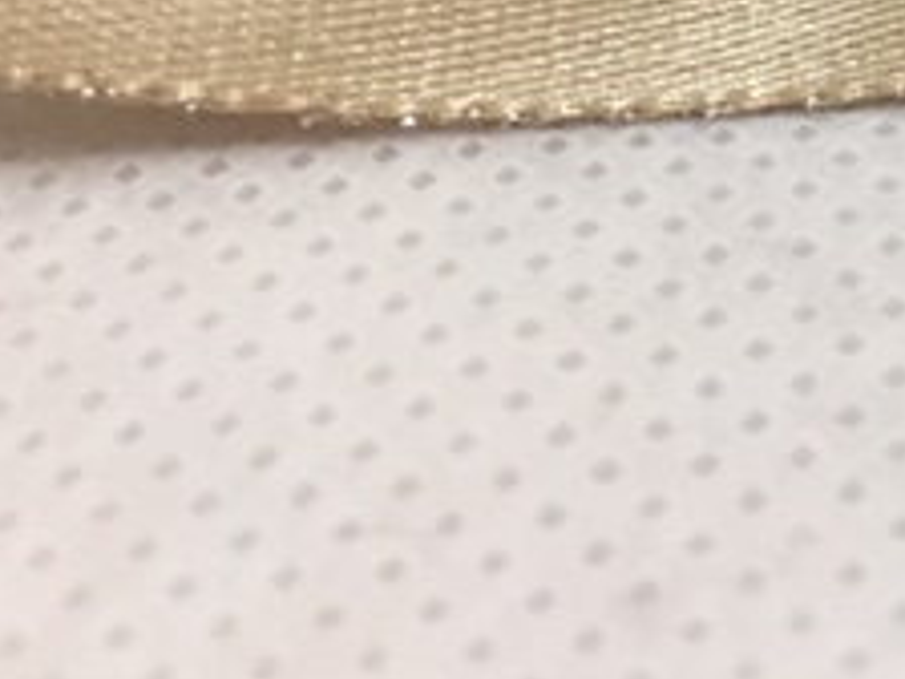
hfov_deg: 21.5
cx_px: 1147
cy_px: -259
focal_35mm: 83
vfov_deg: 16.6
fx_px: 2170
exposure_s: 1/33
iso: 80
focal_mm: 4.15
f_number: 2.2
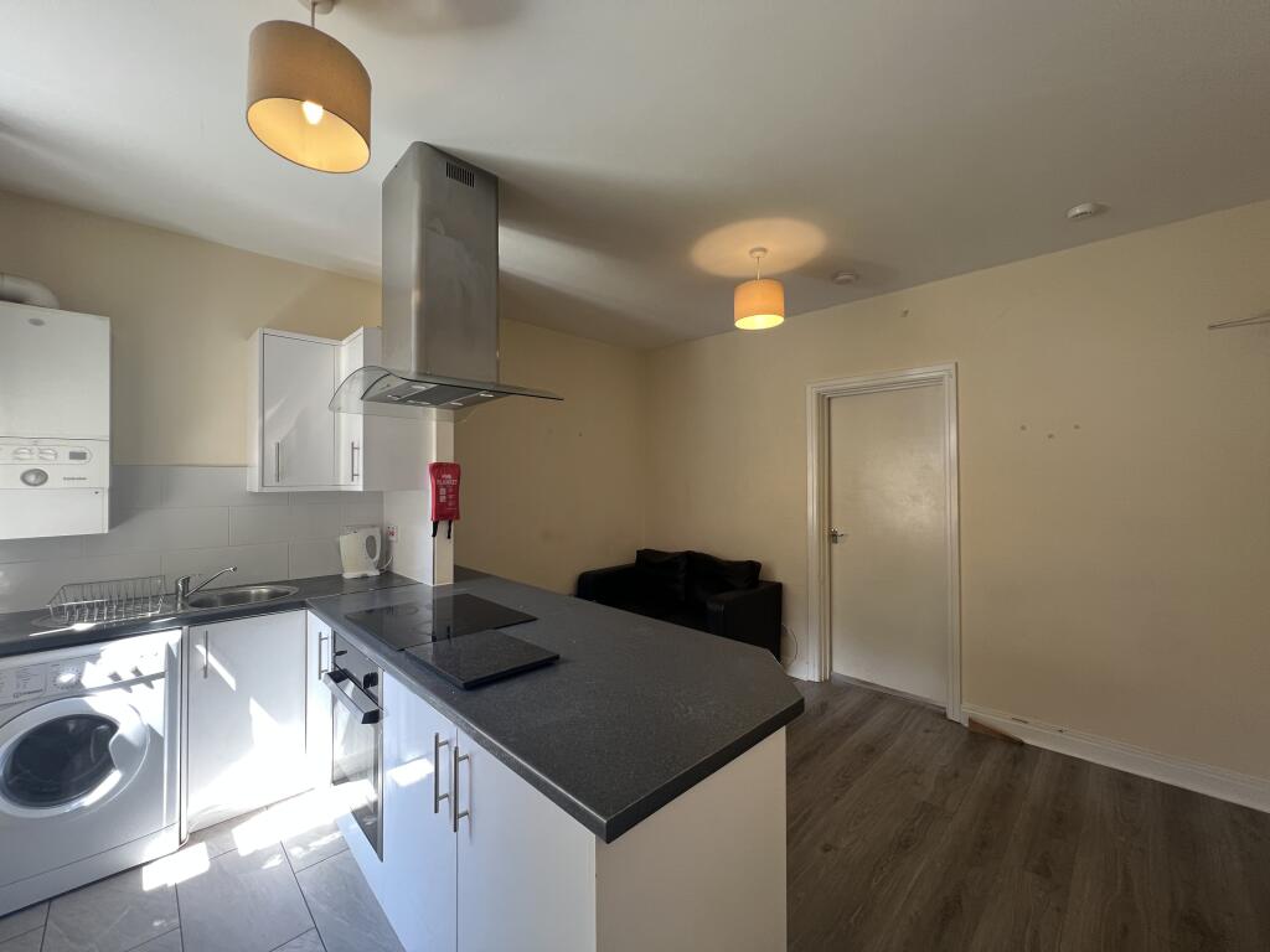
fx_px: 477
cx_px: 635
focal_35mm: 13
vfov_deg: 89.9
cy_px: 476
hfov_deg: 106.2
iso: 125
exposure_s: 1/99
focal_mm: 1.57
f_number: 1.8
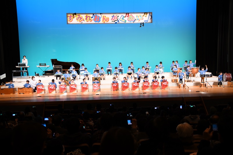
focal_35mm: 48
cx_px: 116
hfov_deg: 41.1
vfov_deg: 28.0
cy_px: 78
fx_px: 310
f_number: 3.5
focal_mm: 32
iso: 500
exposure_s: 1/20
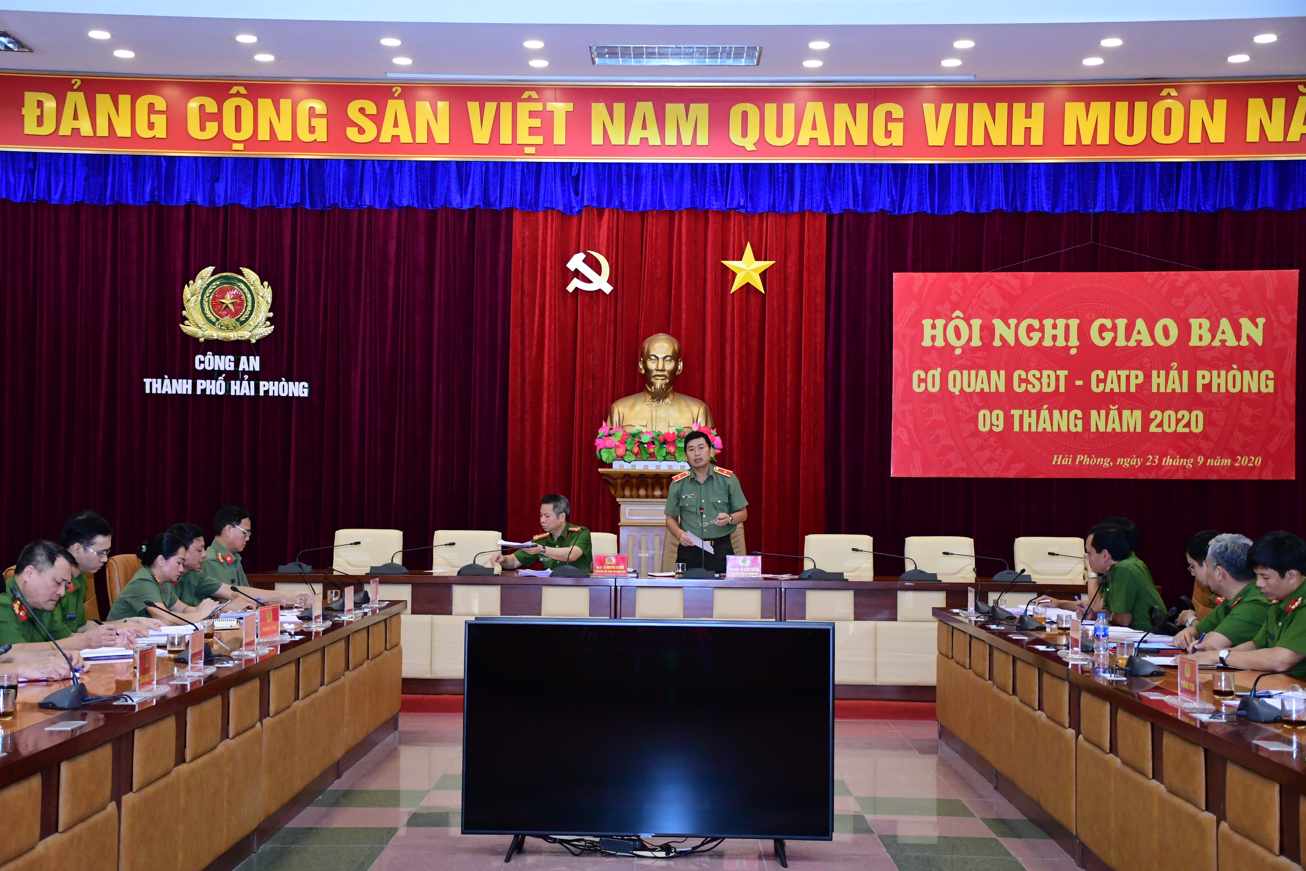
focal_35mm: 52
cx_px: 653
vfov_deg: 25.8
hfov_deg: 37.9
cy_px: 436
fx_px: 1904
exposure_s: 1/200
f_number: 4.2
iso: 2500
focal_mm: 35
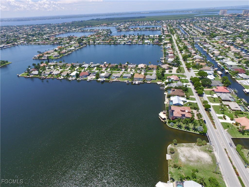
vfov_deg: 66.0
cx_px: 124
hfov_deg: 81.7
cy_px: 94
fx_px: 144
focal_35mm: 20
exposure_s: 1/924
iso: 100
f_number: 2.8
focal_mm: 3.61
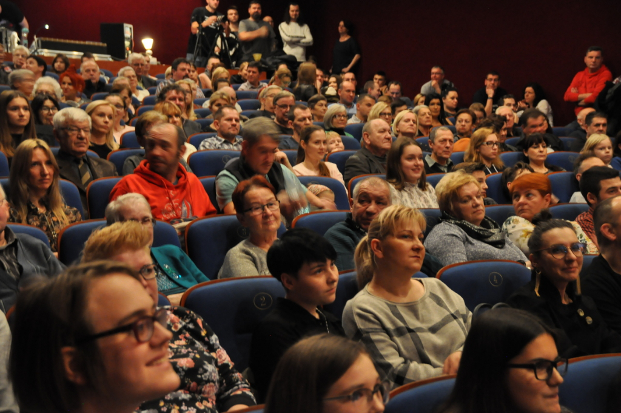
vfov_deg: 23.7
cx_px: 310
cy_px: 206
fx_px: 982
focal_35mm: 57
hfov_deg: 35.1
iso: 1600
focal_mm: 38
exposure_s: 1/6
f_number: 4.5
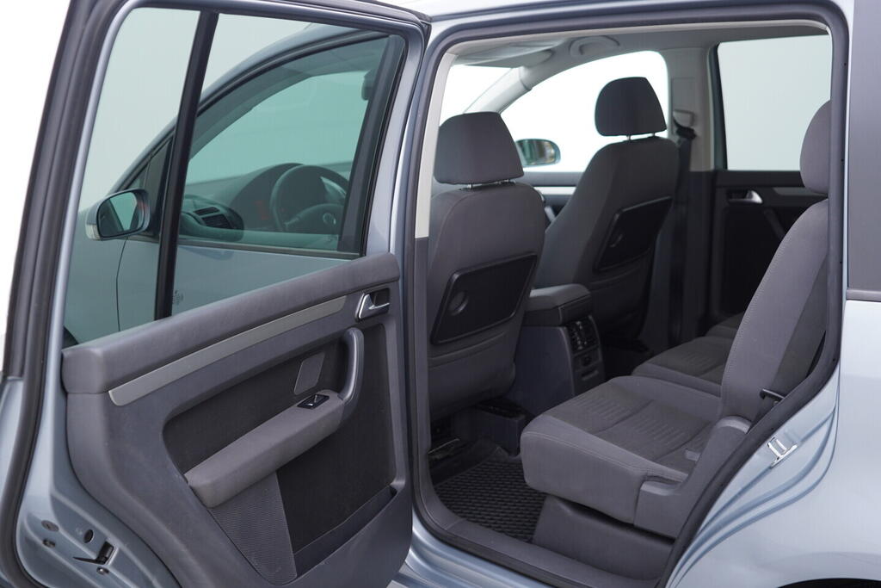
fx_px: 881
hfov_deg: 53.1
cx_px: 440
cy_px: 294
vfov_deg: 36.9
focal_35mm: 36
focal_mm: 24
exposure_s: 1/40
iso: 160
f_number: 2.8
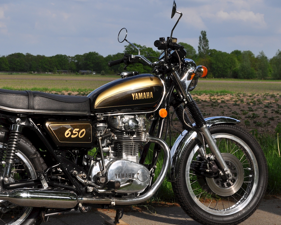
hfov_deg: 26.3
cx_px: 104
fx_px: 599
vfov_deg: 21.3
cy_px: 114
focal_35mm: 72
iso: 200
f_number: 10
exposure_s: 1/400
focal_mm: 32
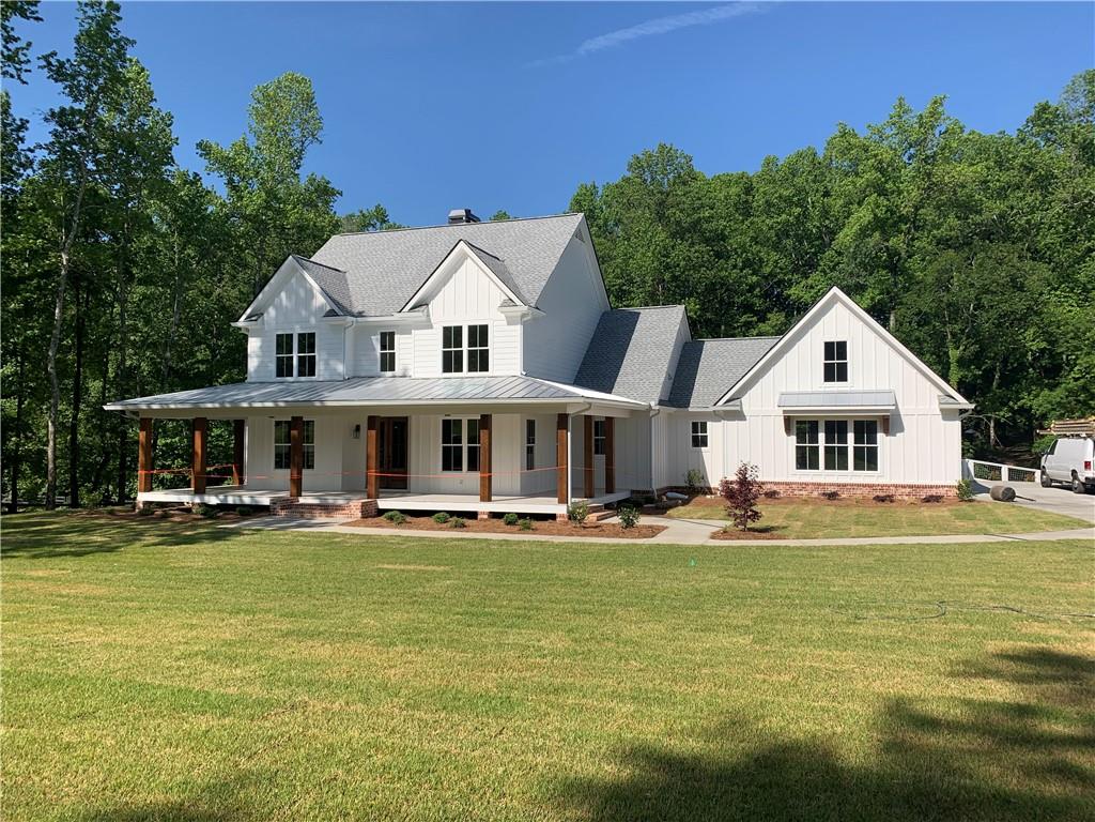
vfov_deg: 53.1
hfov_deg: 67.3
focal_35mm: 26
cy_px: 411
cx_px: 548
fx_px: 822
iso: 25
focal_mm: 4.25
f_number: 1.8
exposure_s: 1/2114
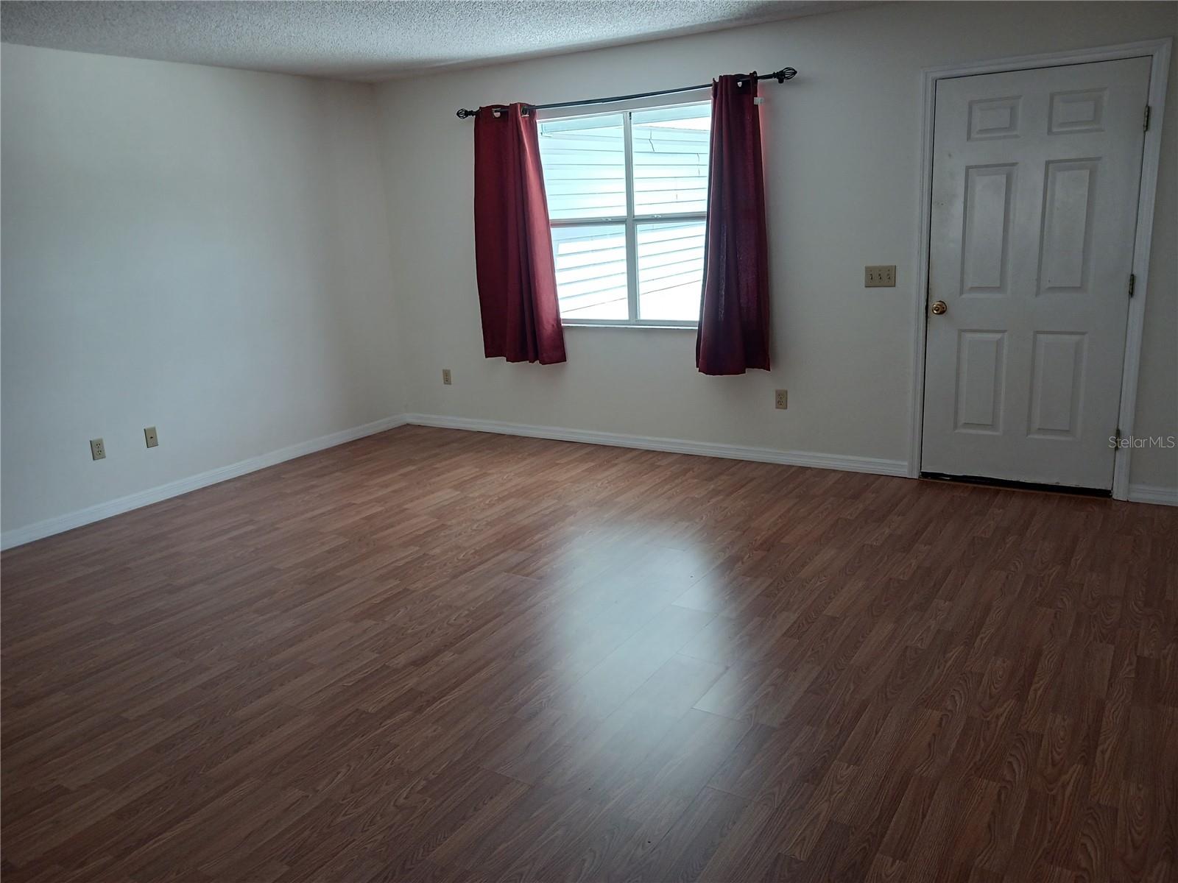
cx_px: 589
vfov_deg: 51.4
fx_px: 919
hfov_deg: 65.3
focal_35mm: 27
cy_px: 442
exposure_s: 1/50
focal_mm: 4
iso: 100
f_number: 1.8
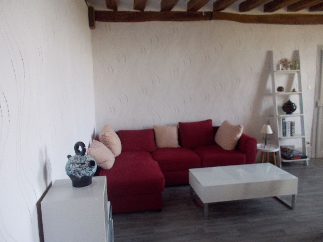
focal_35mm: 29
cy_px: 121
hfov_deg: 61.7
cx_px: 162
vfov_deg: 48.2
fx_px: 271
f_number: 3.3
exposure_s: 1/30
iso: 320
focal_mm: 4.1
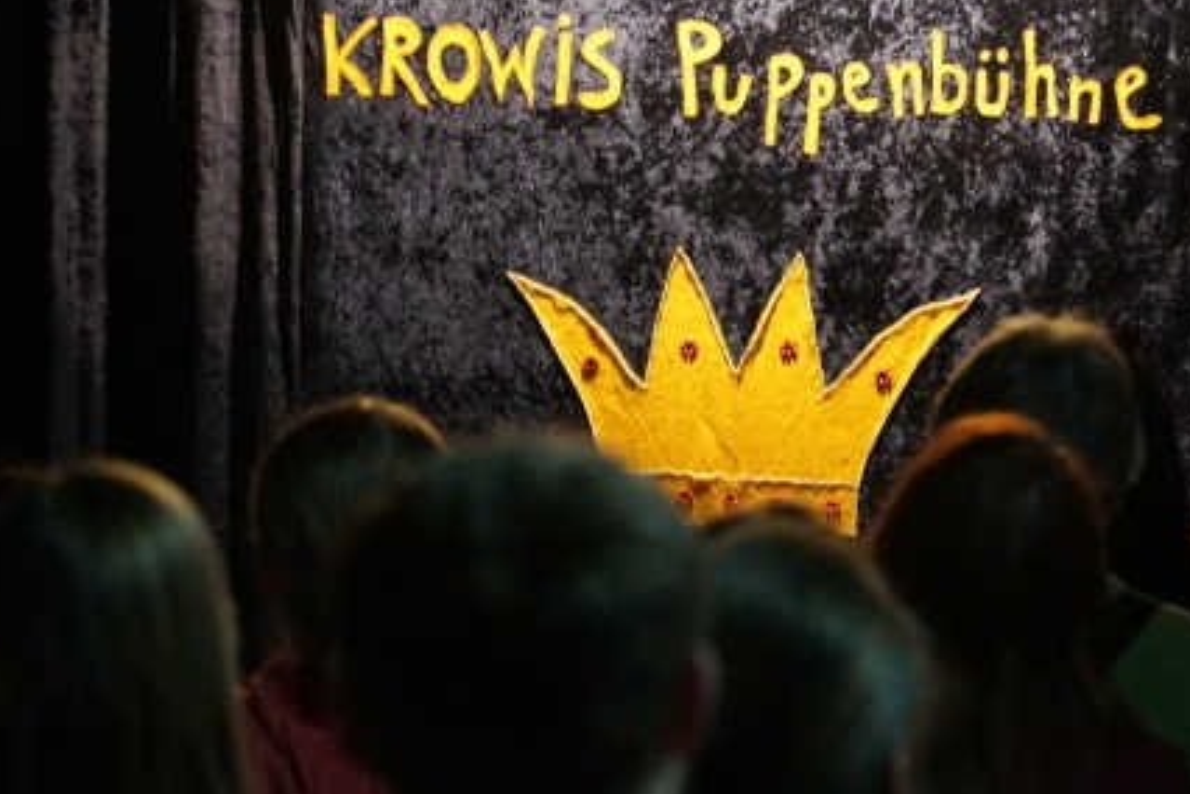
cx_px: 704
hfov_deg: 10.2
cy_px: 347
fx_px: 6634
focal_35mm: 201
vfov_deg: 6.8
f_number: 4
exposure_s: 1/15
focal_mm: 95
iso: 6400
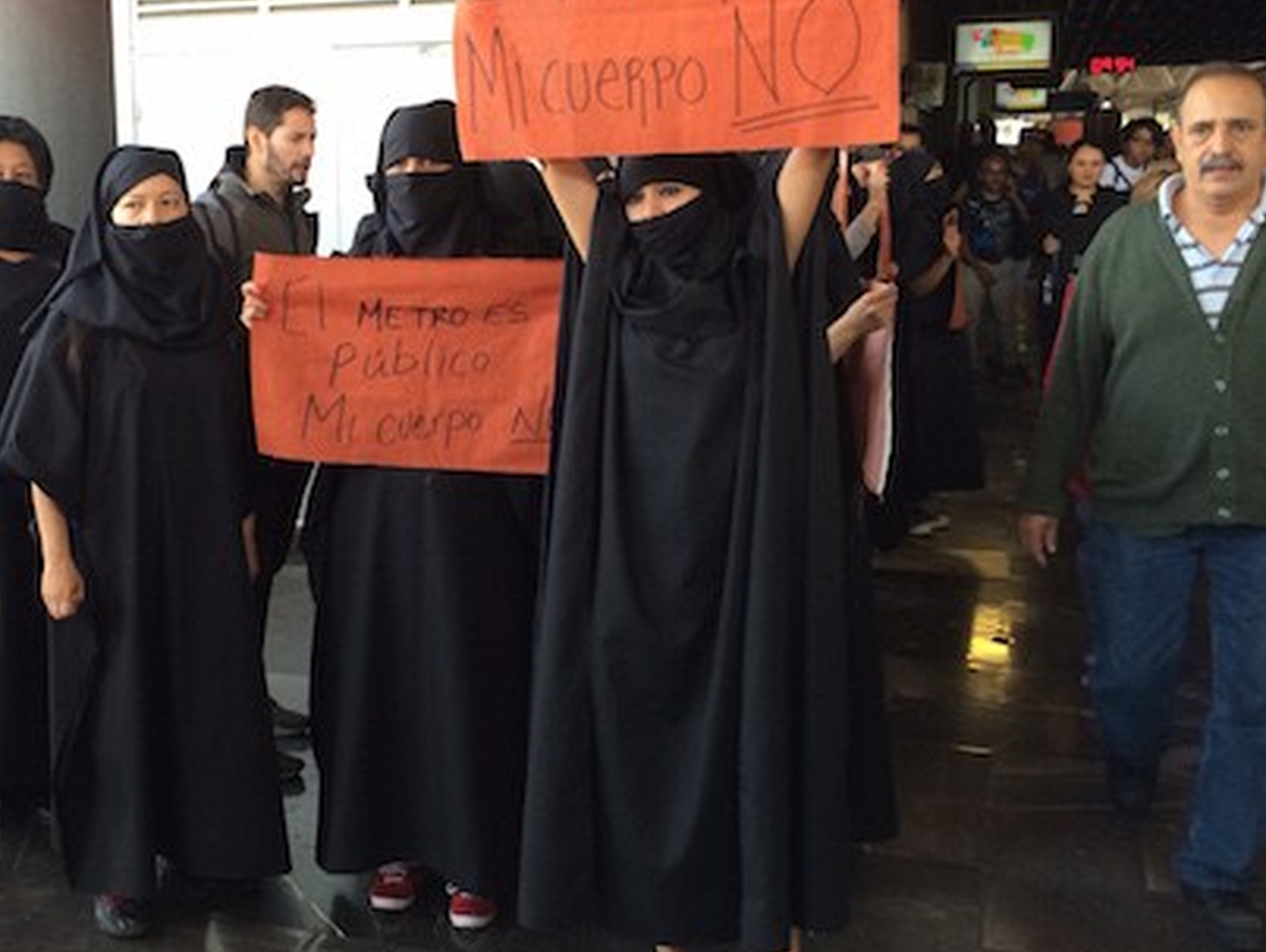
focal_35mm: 46
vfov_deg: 31.5
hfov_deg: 40.3
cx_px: 352
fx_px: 1684
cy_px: 418
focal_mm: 4.15
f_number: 2.2
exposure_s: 1/30
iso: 40
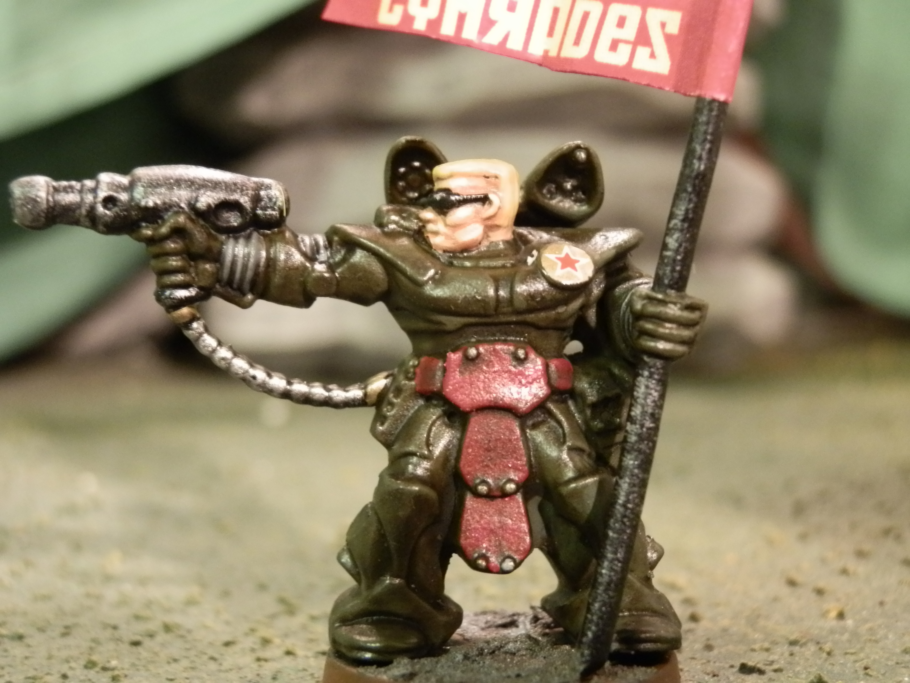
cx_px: 455
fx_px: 1604
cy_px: 342
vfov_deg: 24.0
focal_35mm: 61
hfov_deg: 31.7
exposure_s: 1/8
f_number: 3.7
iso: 400
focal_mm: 10.99
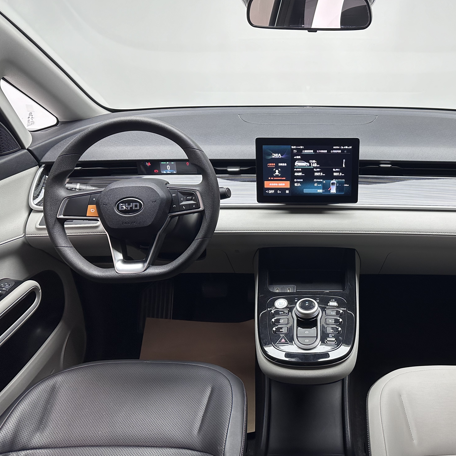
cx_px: 310
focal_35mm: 29
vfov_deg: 55.6
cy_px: 225
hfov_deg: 54.3
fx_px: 432
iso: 200
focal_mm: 6.86
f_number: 1.78
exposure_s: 1/100
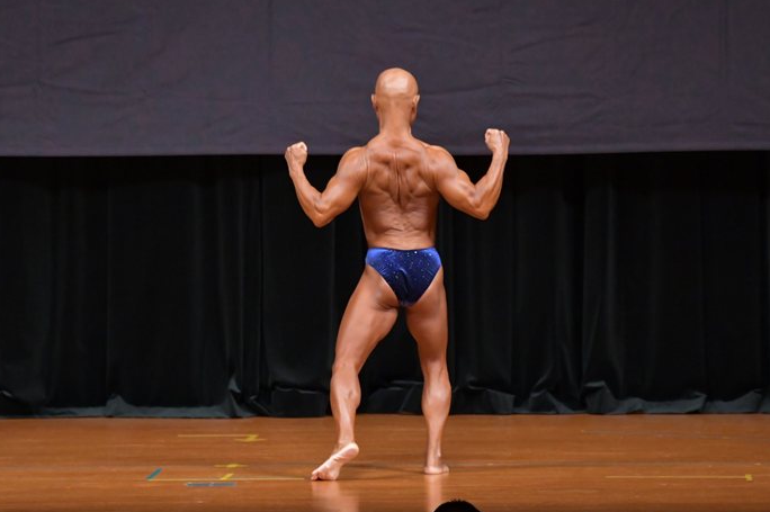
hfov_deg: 7.1
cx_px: 407
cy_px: 243
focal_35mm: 289
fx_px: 6177
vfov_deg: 4.7
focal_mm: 170
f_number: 5.6
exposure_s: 1/400
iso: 5000
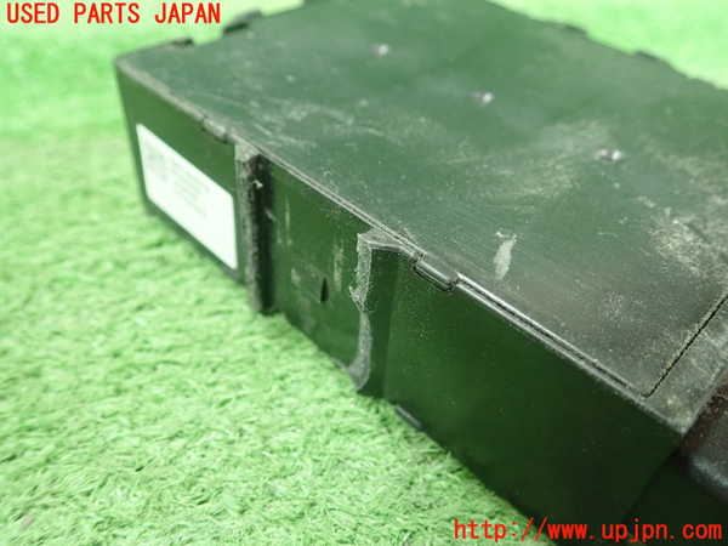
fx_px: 631
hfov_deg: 60.0
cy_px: 273
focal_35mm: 30
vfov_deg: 46.8
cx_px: 364
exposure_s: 1/100
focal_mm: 5.5
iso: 800
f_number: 2.3
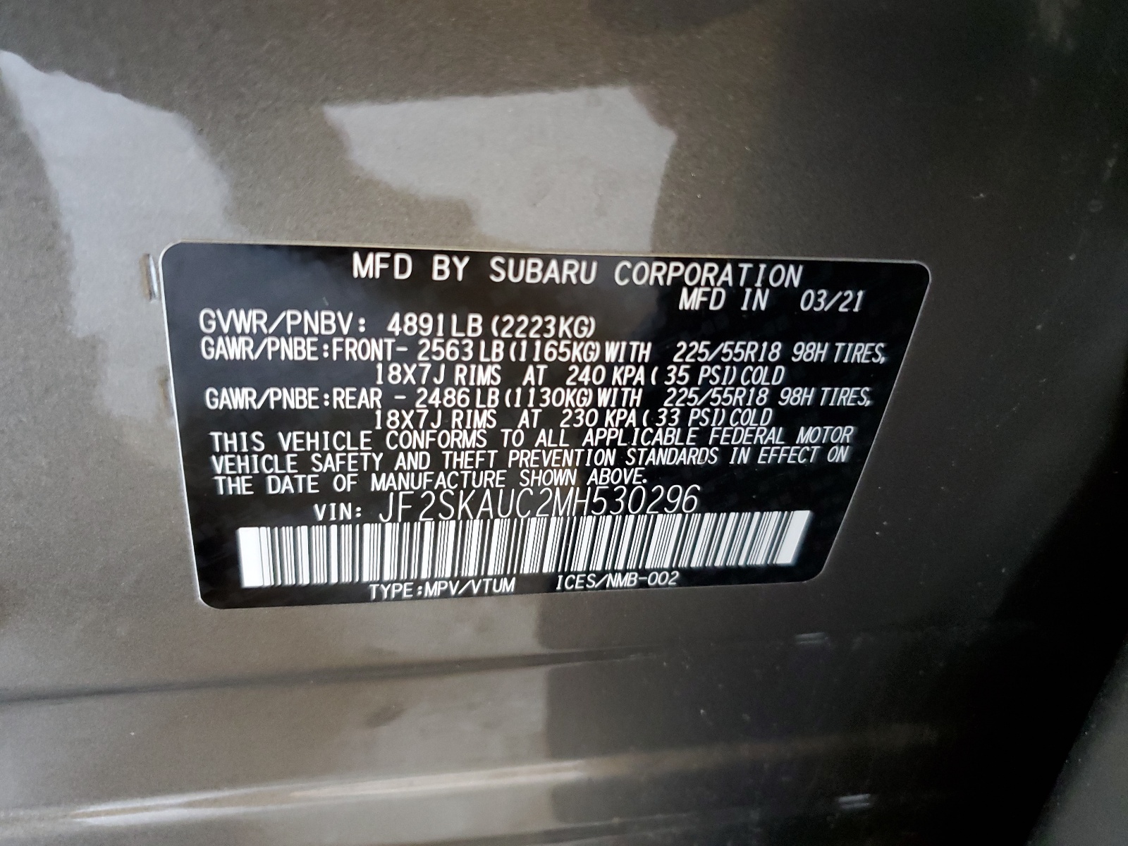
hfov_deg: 67.3
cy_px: 423
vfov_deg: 53.1
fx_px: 847
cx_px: 564
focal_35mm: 26
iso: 316
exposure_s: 1/24
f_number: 1.5
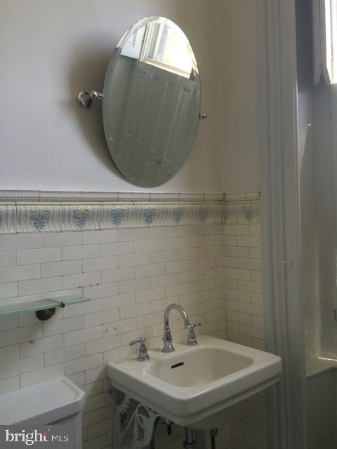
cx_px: 168
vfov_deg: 61.7
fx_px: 376
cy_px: 224
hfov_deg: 48.2
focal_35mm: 29
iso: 64
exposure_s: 1/120
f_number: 2.2
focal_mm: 4.15
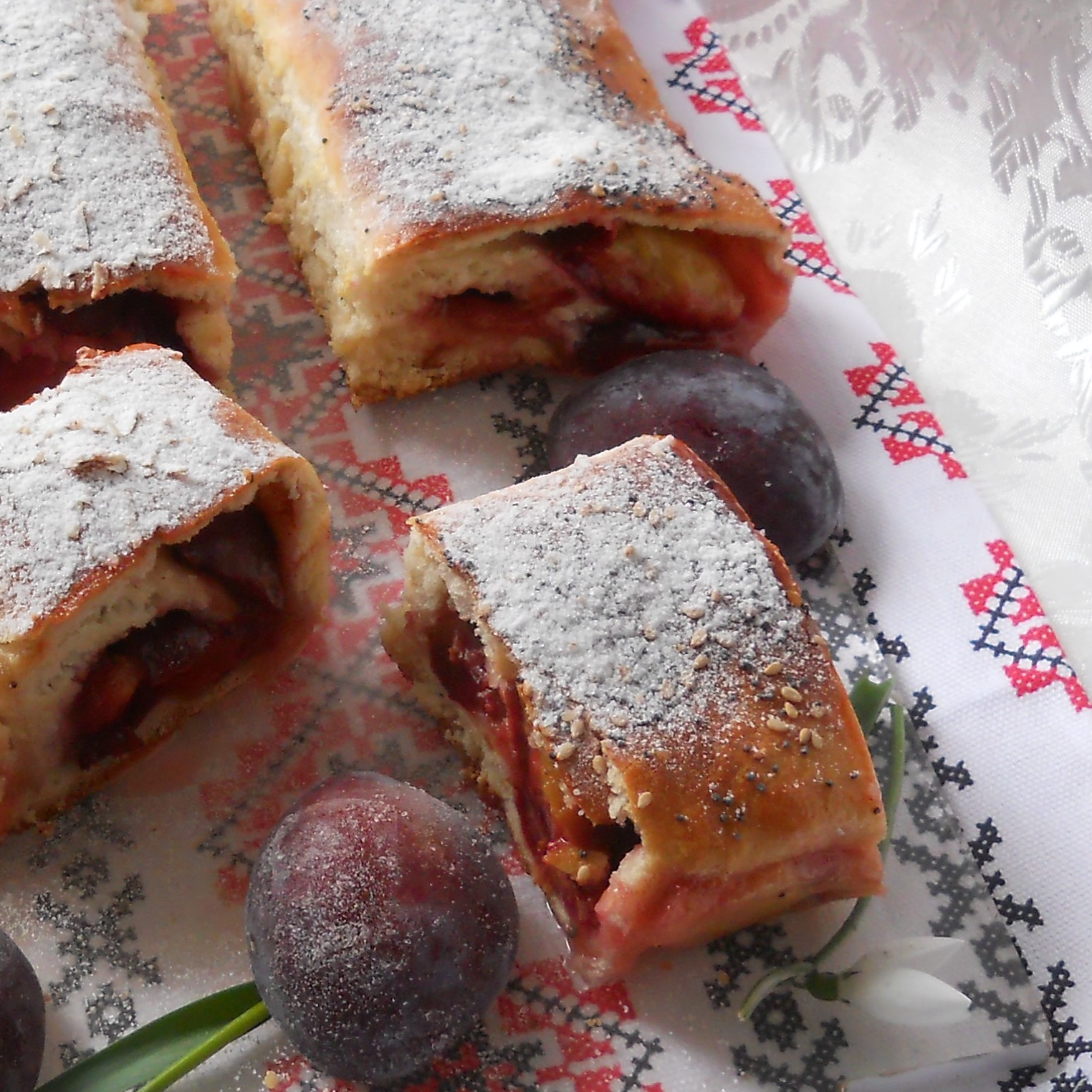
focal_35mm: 67
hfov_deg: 25.2
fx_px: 2391
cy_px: 559
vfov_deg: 25.7
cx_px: 182
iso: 250
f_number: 3.1
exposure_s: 1/30
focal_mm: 6.72
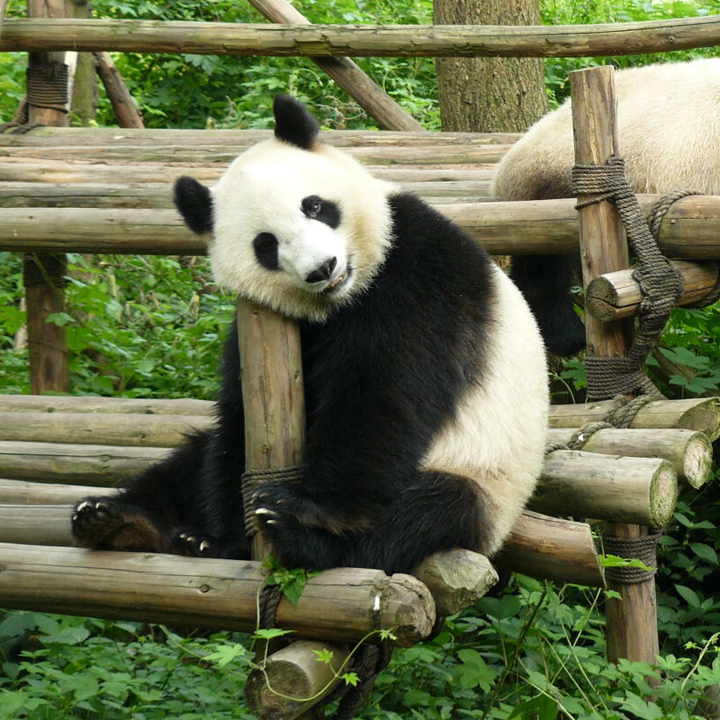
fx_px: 2847
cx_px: 580
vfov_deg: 14.4
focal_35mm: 121
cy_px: 241
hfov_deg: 14.3
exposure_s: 1/60
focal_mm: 12.9
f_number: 3.2
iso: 100
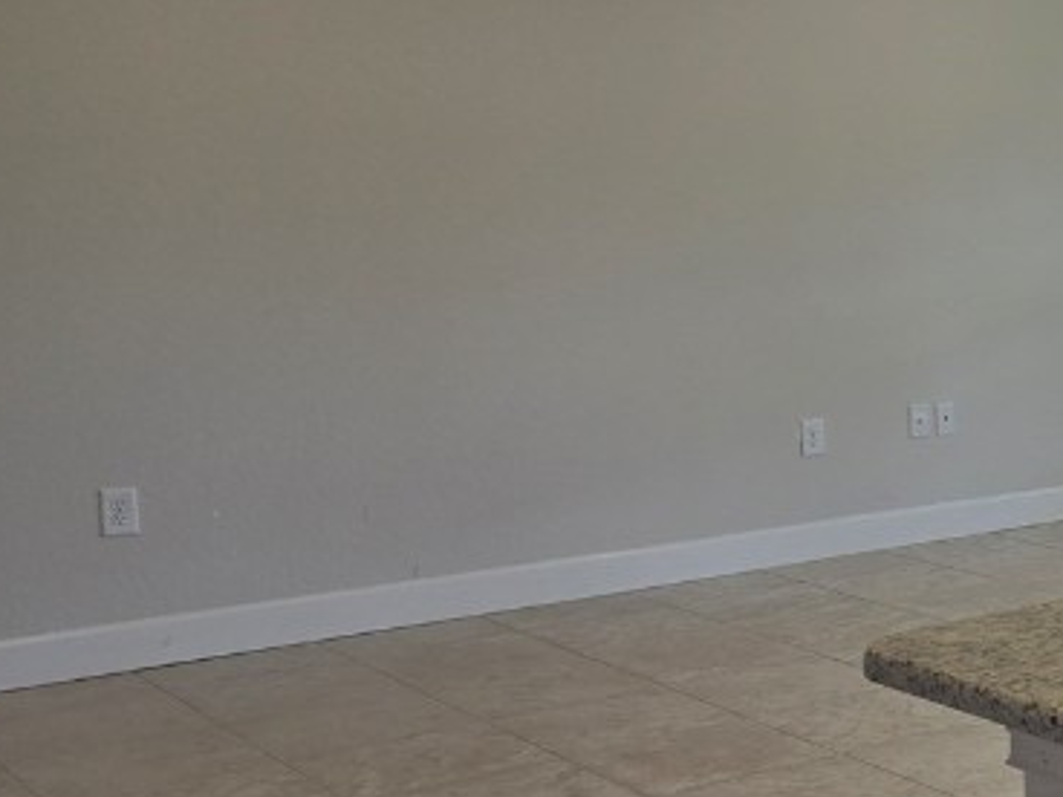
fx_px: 1965
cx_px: 1439
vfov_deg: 22.9
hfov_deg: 25.4
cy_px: 413
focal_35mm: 64
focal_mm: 6.3
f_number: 1.7
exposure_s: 1/120
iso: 32
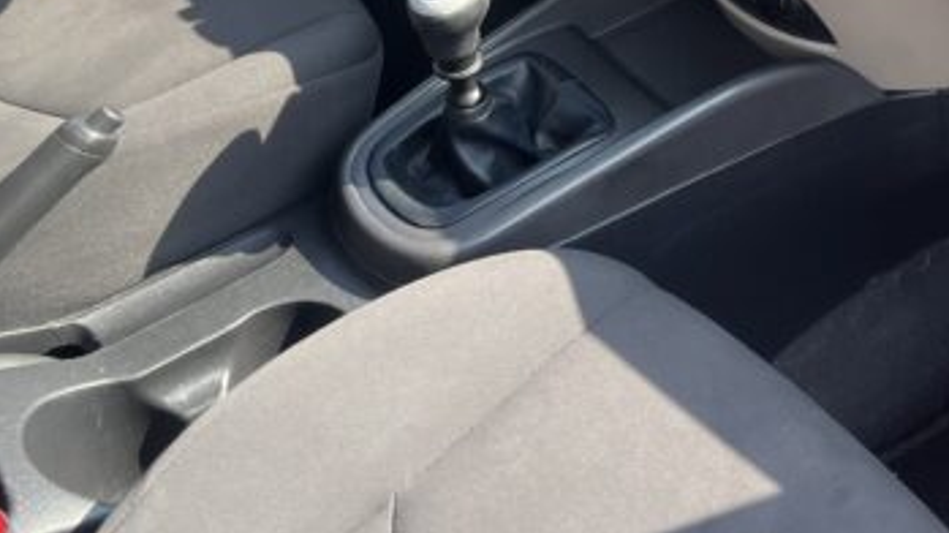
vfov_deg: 18.1
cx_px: 691
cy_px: 3
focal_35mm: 65
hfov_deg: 31.9
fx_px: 1635
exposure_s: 1/283
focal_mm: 5.1
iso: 40
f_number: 1.6
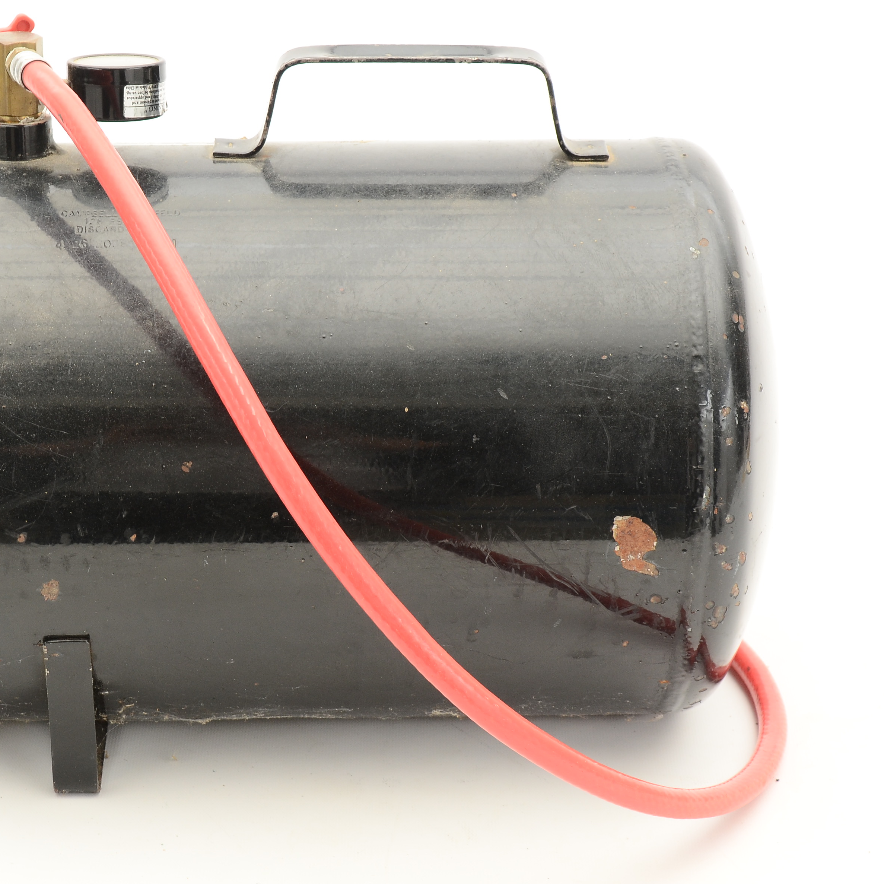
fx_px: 2976
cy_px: 431
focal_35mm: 103
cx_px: 260
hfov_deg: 16.8
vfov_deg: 16.9
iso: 320
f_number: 10
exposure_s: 1/60
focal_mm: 52
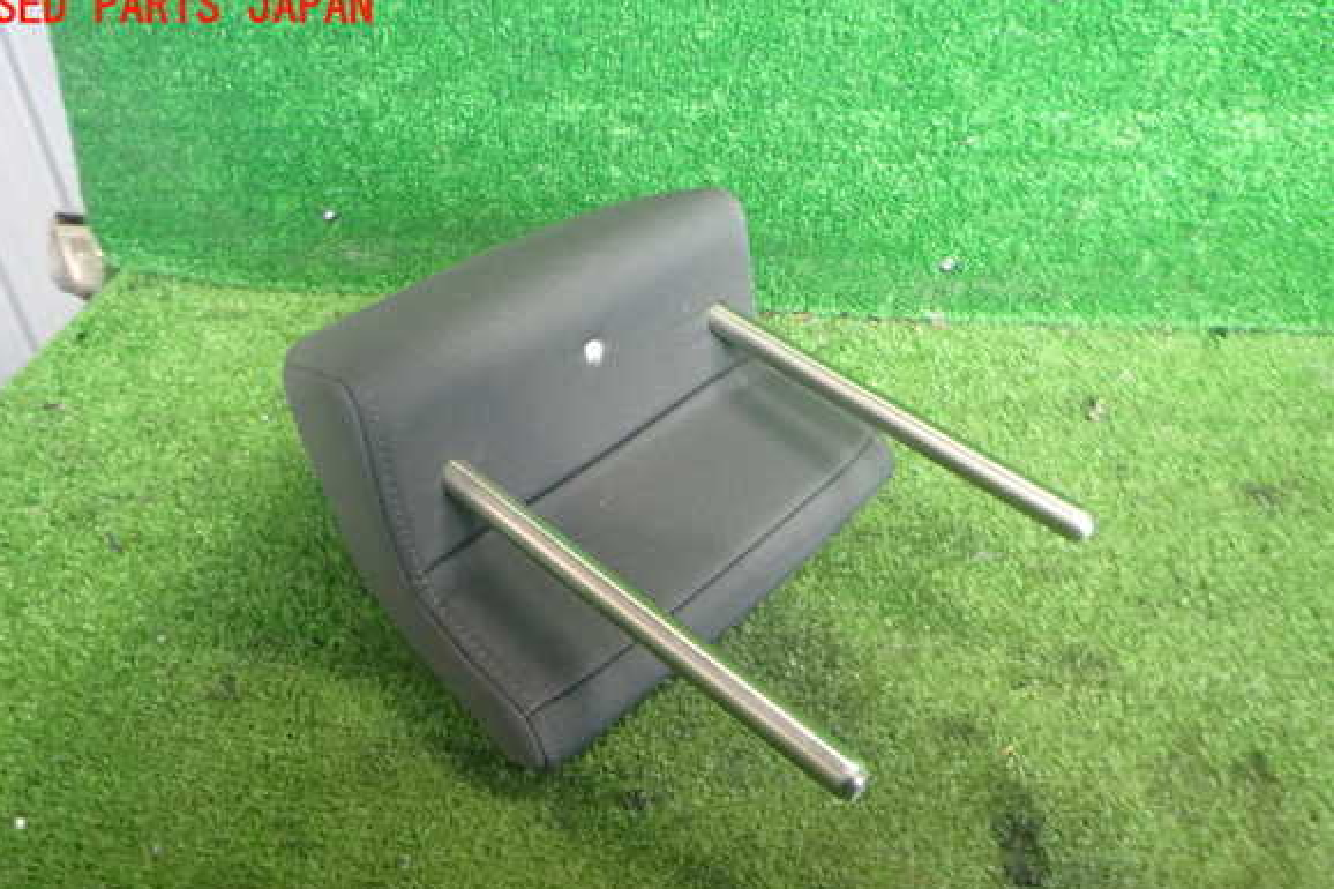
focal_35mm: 27
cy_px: 499
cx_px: 646
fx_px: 1000
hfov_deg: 67.4
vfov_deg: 47.8
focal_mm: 4.5
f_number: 2
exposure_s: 1/30
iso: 400
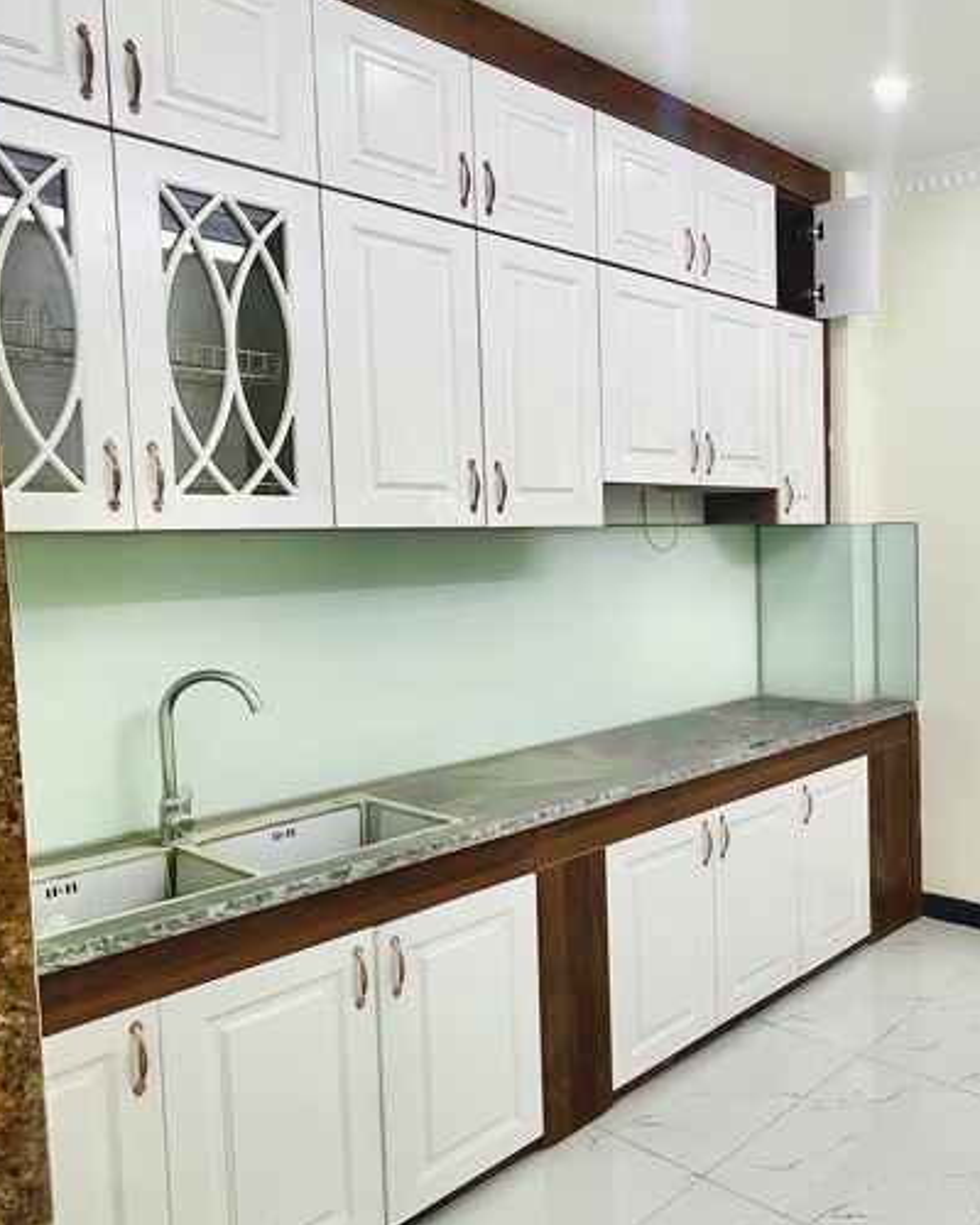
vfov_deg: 66.0
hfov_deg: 48.3
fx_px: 943
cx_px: 906
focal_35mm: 26
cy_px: 603
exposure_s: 1/99
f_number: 1.8
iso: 50
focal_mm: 1.57
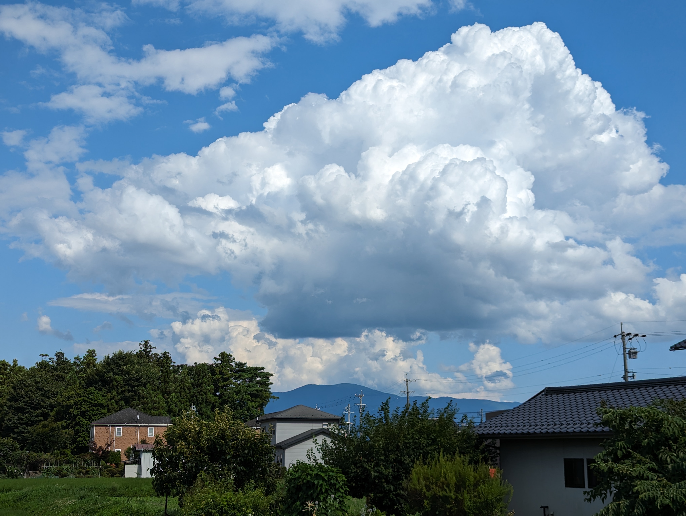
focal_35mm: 48
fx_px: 953
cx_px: 343
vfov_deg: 30.3
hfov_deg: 39.6
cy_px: 258
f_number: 1.85
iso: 49
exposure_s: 1/4464
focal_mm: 6.81
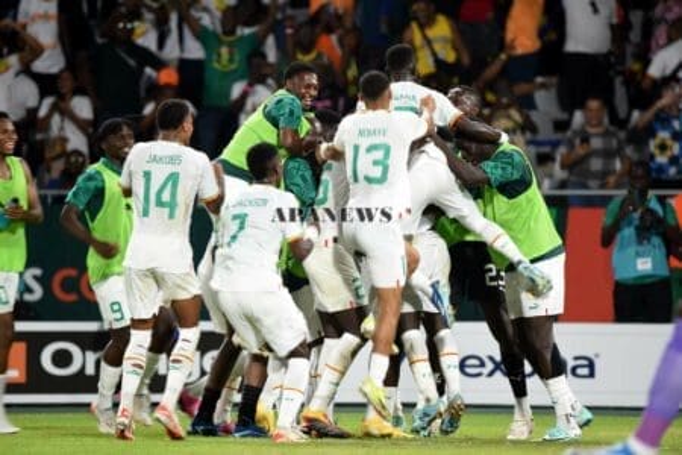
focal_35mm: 600
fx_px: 11366
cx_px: 341
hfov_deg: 3.4
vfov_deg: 2.3
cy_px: 228
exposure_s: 1/160
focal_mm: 600
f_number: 6.3
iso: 1250
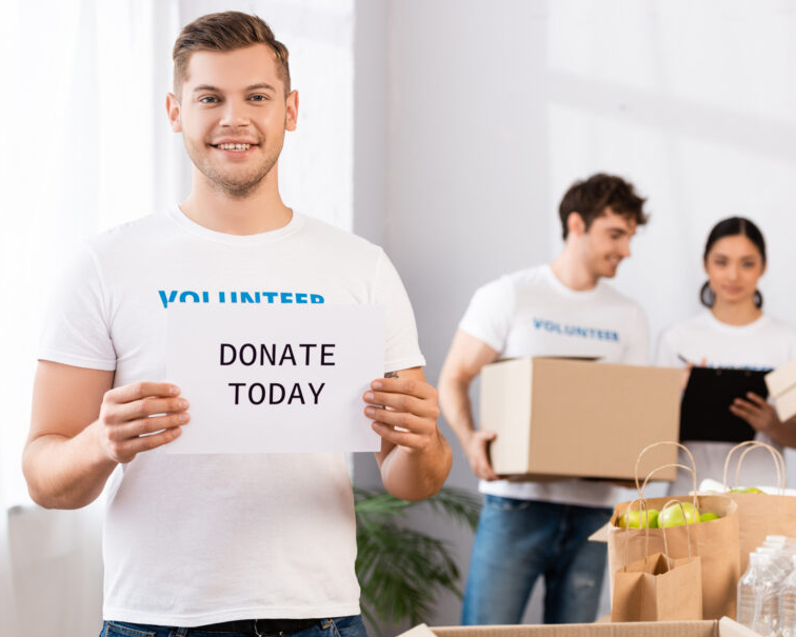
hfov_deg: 21.5
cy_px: 342
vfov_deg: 17.3
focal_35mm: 89
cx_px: 494
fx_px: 2097
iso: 160
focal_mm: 70
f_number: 3.2
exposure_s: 1/200
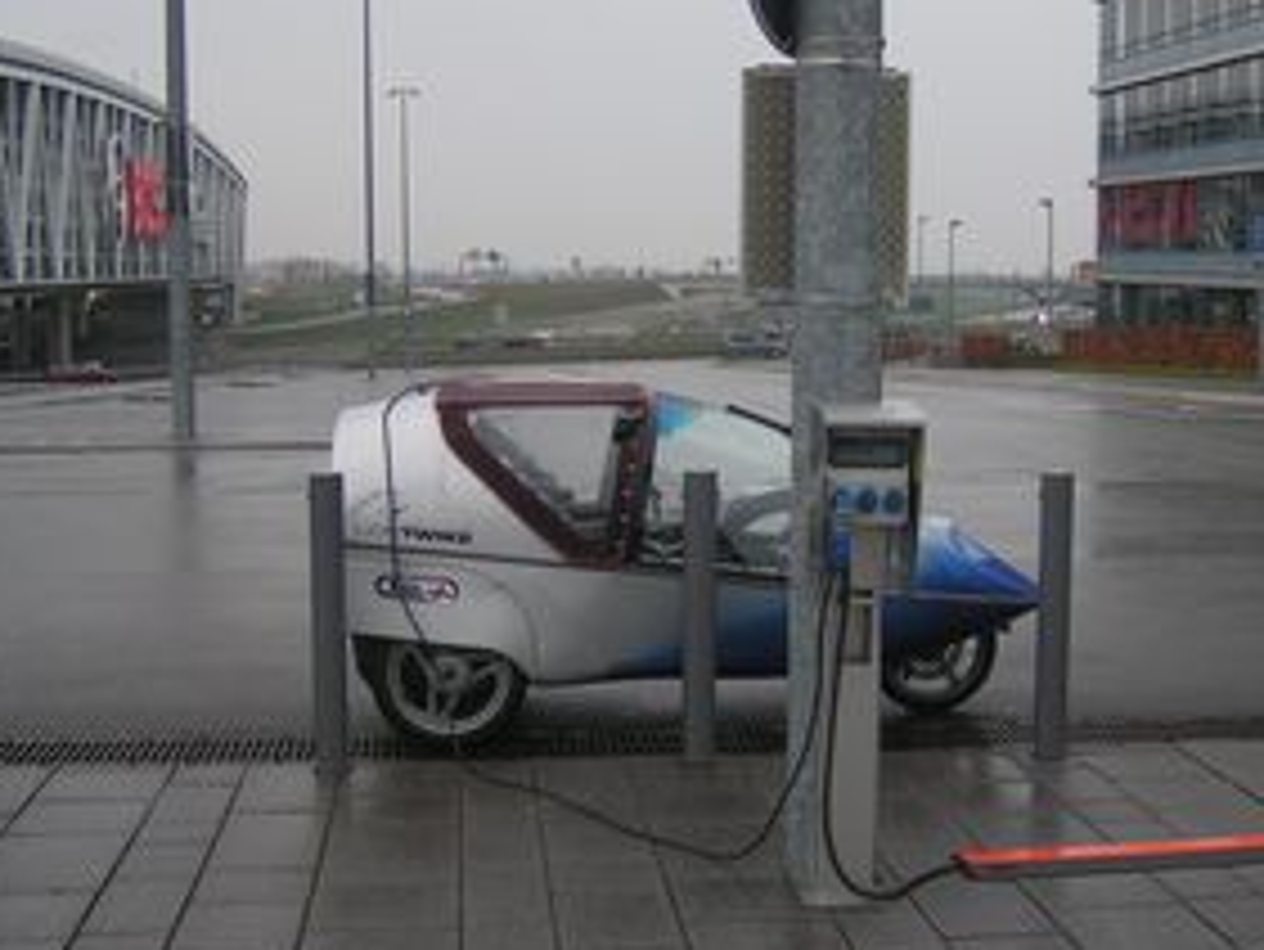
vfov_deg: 27.0
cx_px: 729
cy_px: 527
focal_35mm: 54
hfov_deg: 35.5
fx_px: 1973
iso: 50
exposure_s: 1/100
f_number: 2.8
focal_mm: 5.8
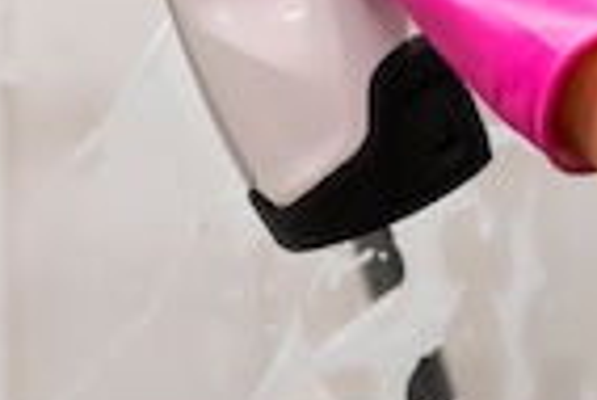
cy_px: 32
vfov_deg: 7.0
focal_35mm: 197
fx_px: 3270
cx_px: 143
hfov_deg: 10.4
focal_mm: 35
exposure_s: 1/125
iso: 400
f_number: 1.4
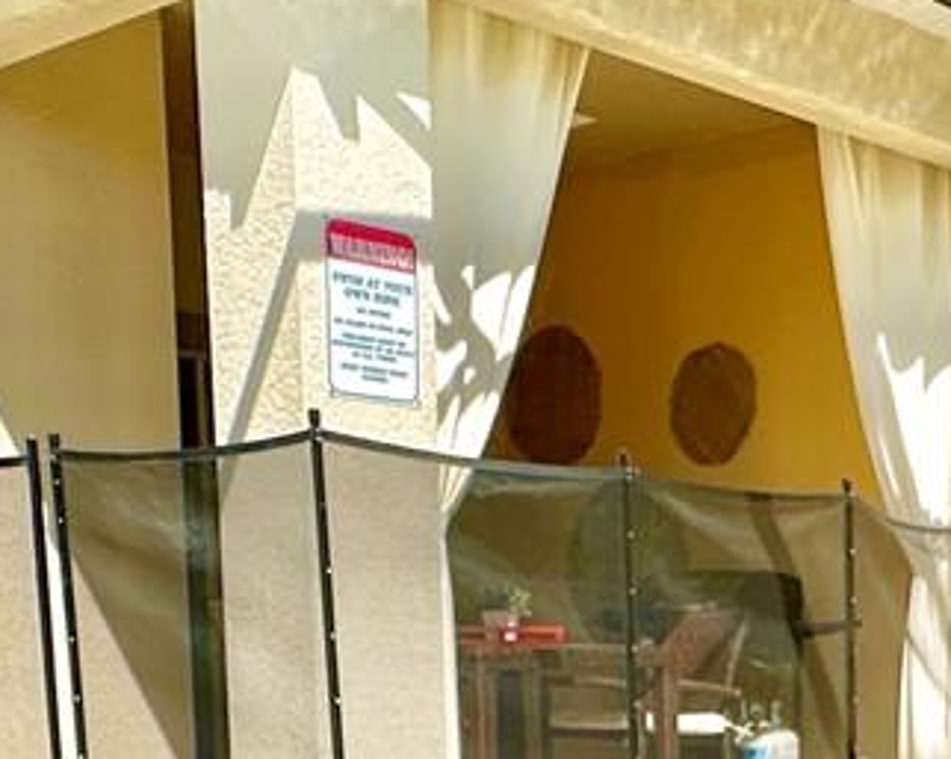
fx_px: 1912
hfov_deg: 26.8
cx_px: 886
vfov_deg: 20.6
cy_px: 975
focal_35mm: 68
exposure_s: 1/1984
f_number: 2.2
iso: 50
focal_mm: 2.22
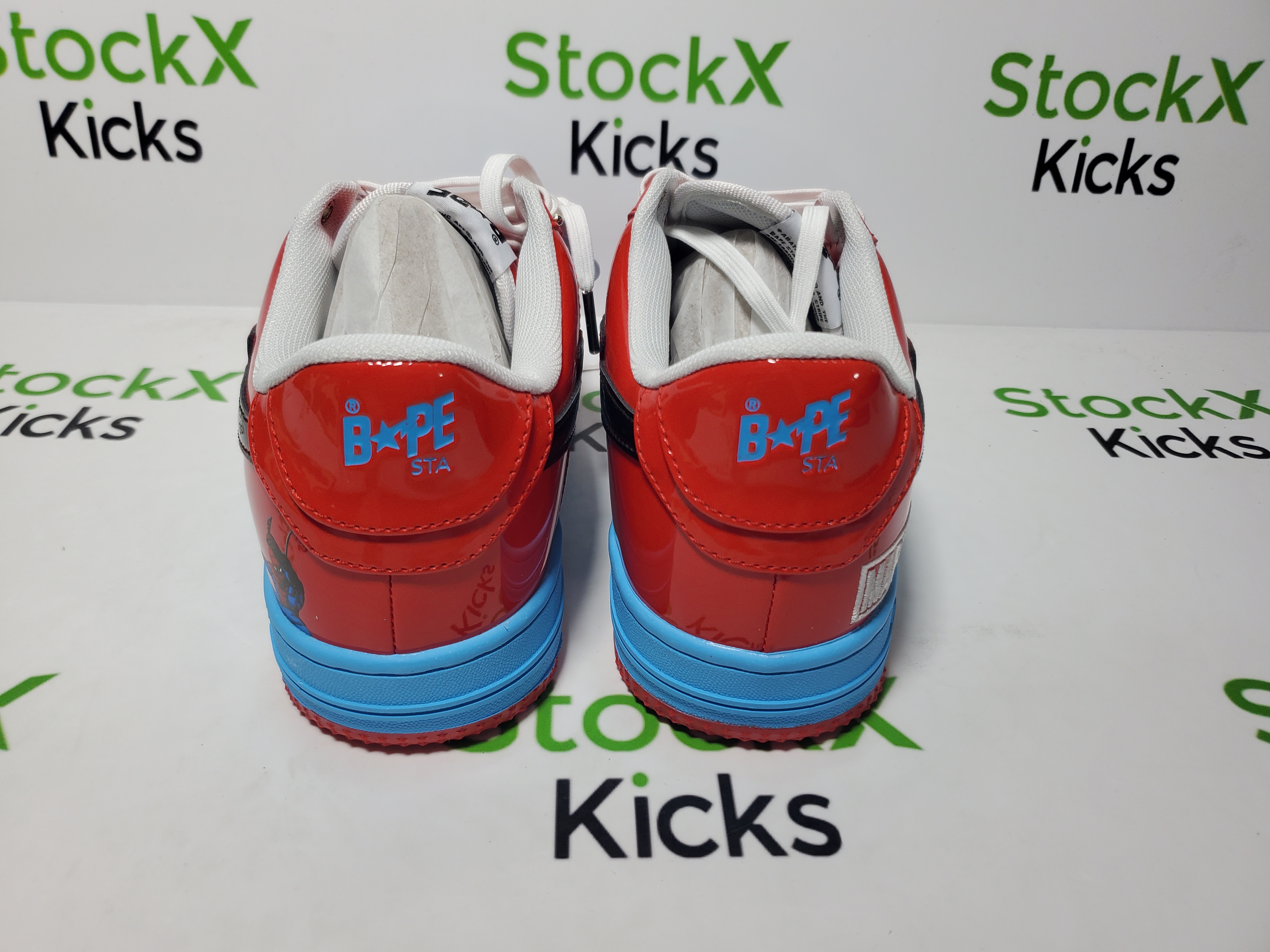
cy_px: 476
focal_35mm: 26
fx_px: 954
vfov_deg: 53.1
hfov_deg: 67.3
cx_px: 635
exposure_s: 1/491
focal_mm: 4.3
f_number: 1.5
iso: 50
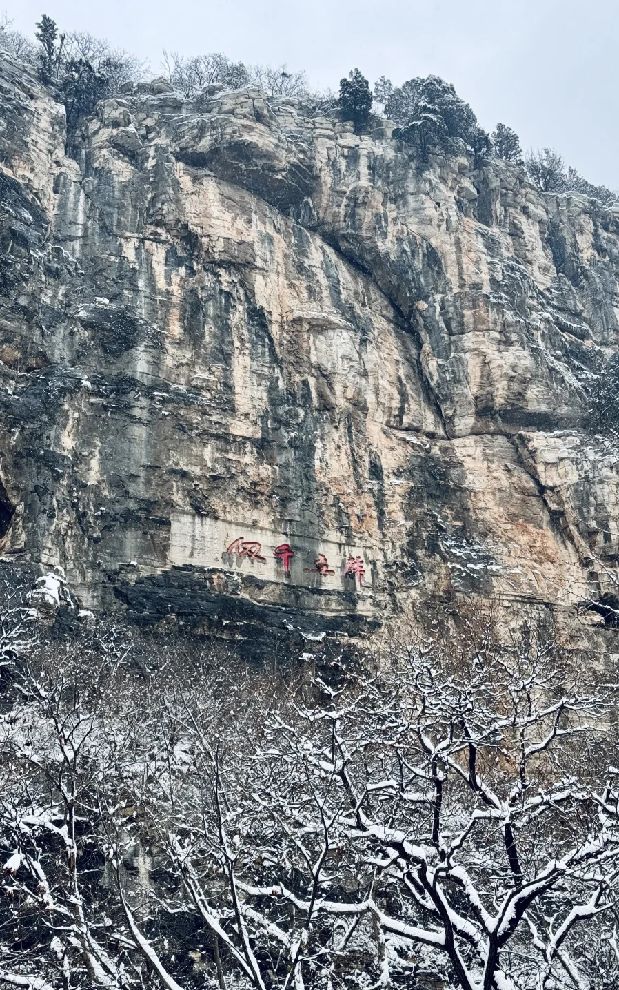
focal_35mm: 51
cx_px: 311
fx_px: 1377
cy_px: 495
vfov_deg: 39.6
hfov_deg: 25.3
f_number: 1.78
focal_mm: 6.86
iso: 64
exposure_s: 1/854
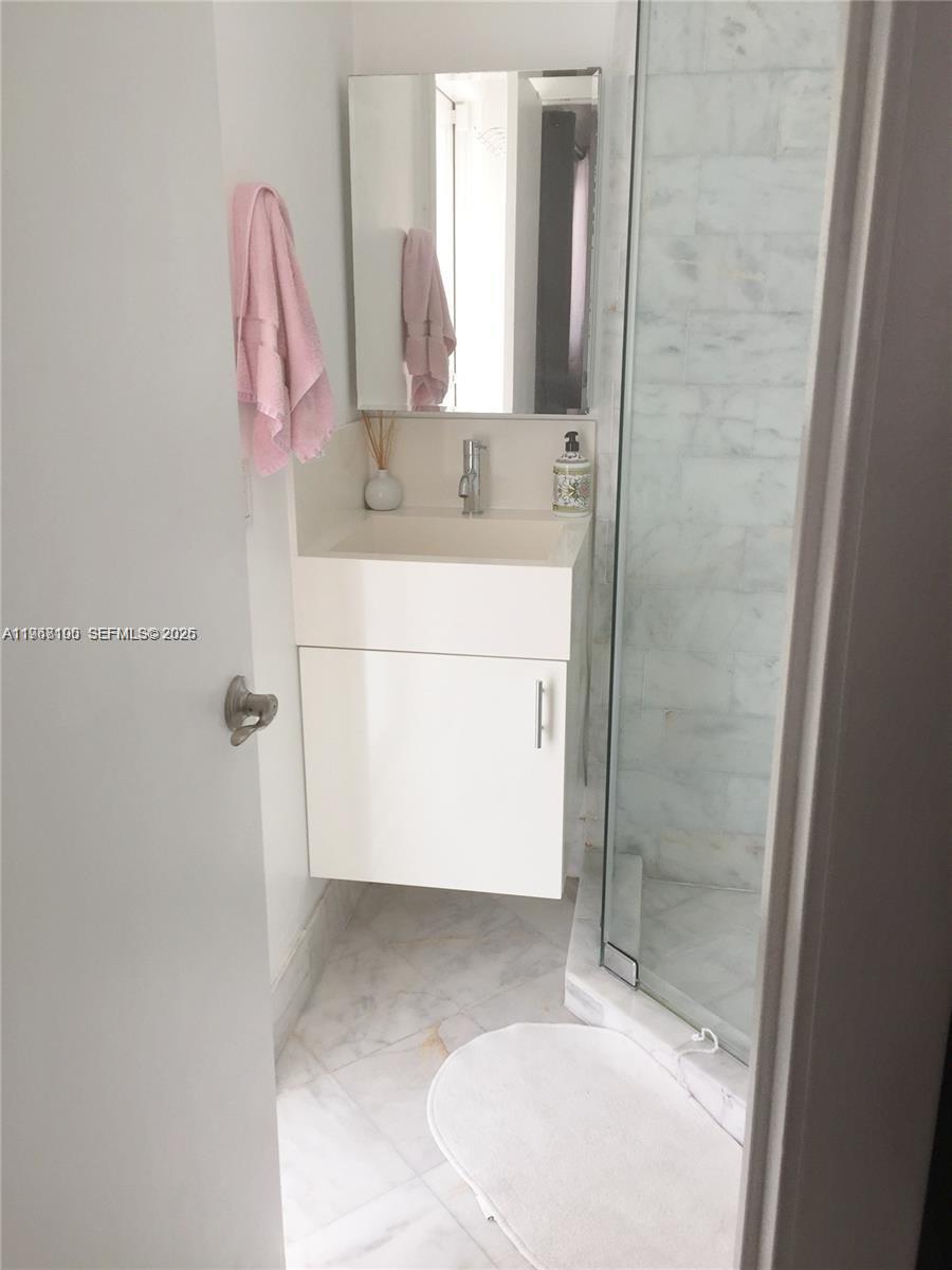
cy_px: 635
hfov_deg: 48.2
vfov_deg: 61.7
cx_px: 476
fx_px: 1063
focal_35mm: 29
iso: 40
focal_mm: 4.15
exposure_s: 1/60
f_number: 2.2
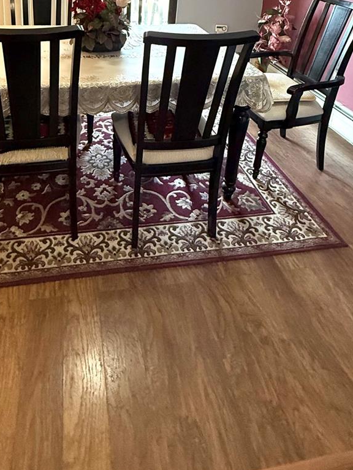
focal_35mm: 28
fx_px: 381
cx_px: 129
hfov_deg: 49.2
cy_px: 45
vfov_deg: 55.0
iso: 400
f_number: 2.2
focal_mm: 2.22
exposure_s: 1/120
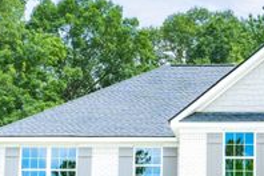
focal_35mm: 98
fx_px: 720
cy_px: 195
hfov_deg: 20.6
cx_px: 208
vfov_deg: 13.6
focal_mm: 25.9
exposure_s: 1/400
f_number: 16
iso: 800
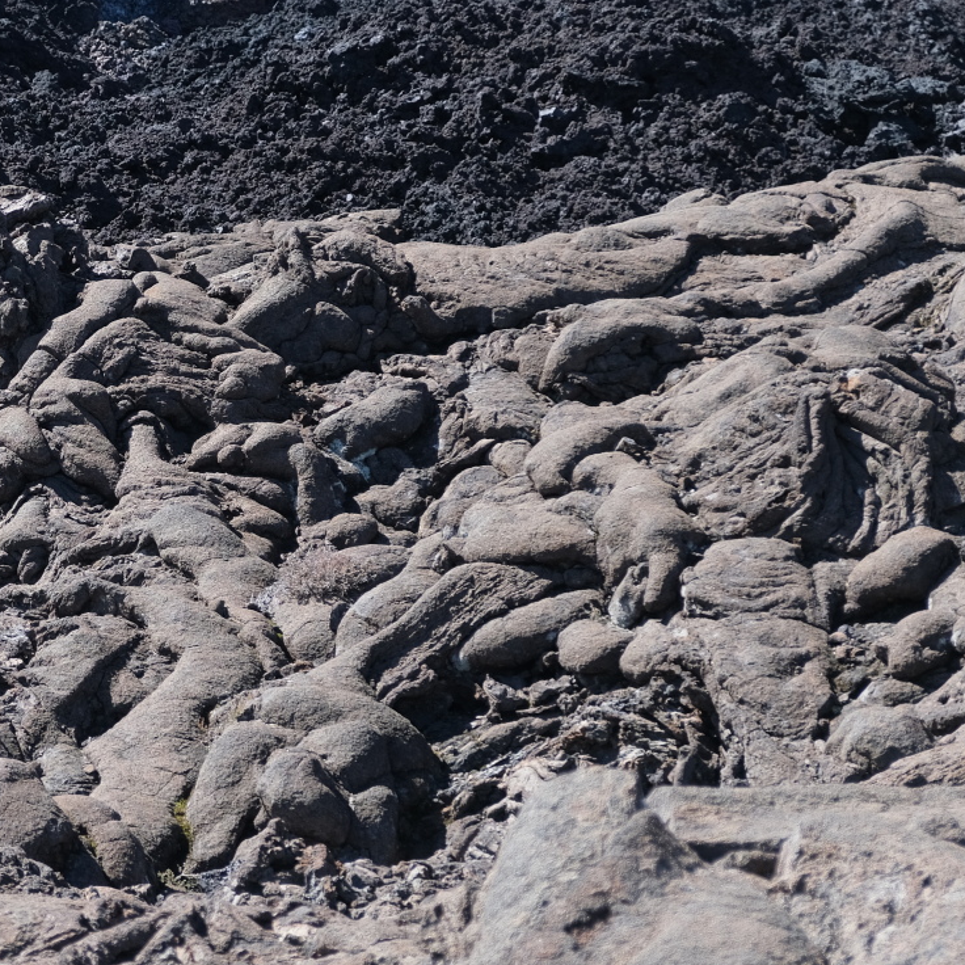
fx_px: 4069
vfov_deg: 13.5
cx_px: 83
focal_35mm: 129
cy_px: 392
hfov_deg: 13.4
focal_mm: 46.3
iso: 320
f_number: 4
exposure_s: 1/800
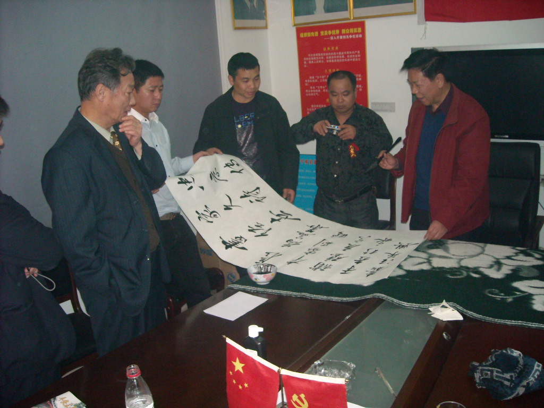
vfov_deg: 40.7
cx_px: 272
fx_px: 550
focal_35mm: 35
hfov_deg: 52.6
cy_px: 204
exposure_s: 1/60
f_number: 2.8
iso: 400
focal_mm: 5.7
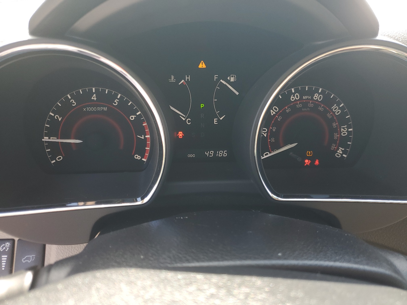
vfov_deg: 53.1
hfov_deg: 67.3
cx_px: 204
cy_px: 152
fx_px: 306
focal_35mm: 26
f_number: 1.5
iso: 50
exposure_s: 1/149
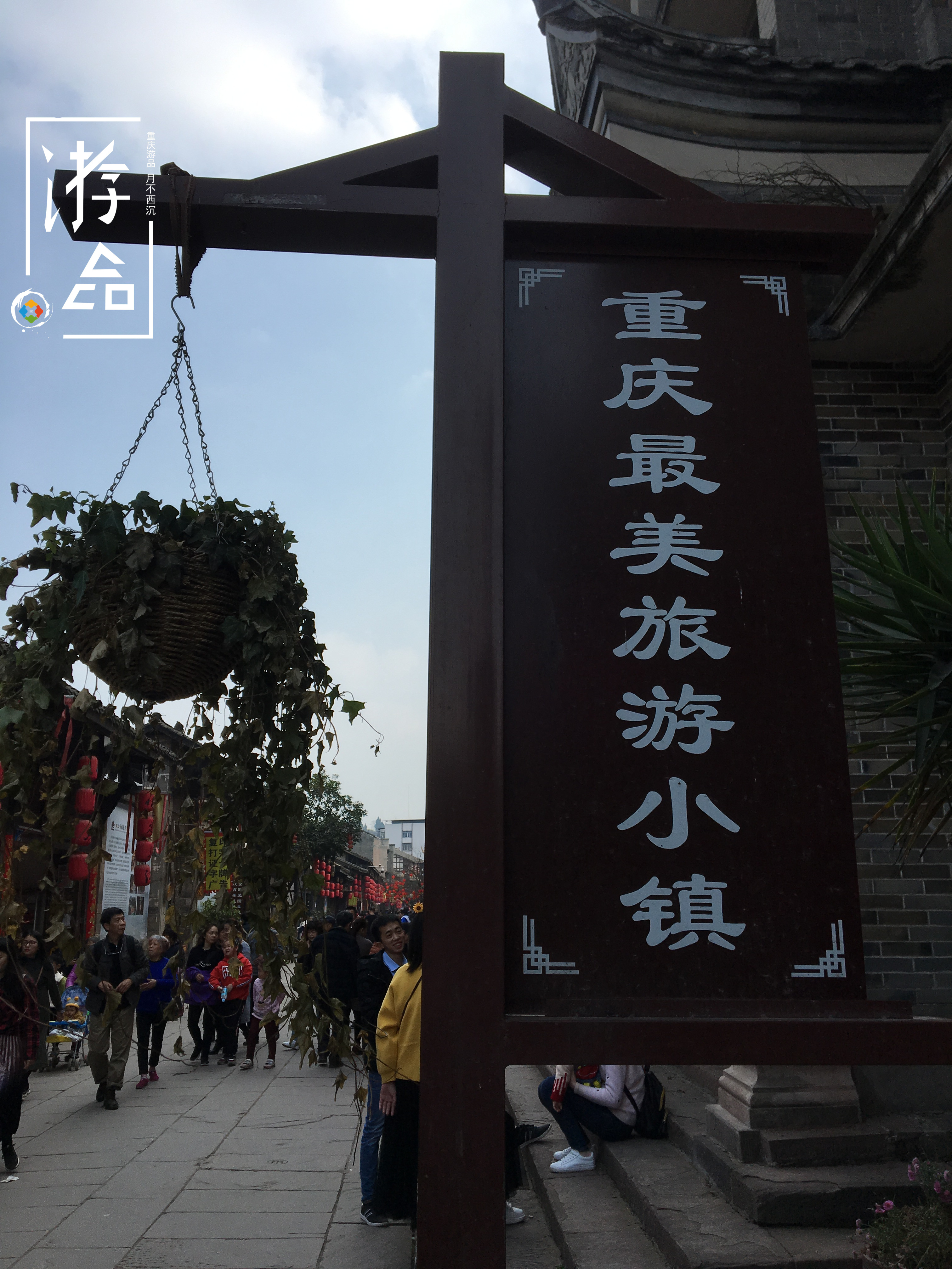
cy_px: 634
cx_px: 476
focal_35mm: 29
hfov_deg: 48.2
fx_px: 1063
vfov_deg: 61.7
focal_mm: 4.15
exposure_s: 1/1054
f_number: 2.2
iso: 25
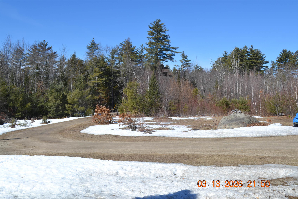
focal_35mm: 36
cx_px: 149
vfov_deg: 36.9
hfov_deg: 53.1
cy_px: 100
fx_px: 298
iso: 100
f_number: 7.1
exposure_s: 1/250
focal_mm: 24
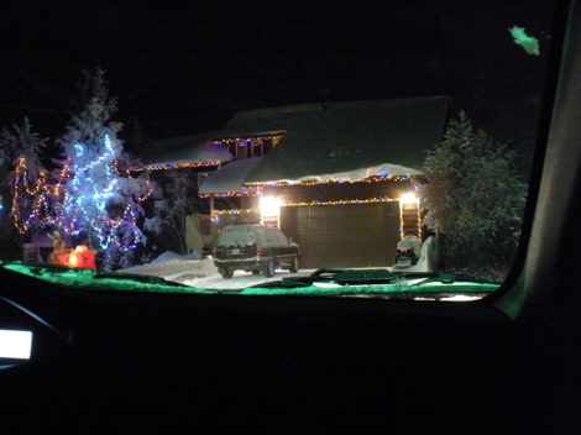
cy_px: 218
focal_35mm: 44
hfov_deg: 43.0
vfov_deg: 32.8
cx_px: 290
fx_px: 738
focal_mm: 7.7
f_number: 4
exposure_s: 1
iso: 800
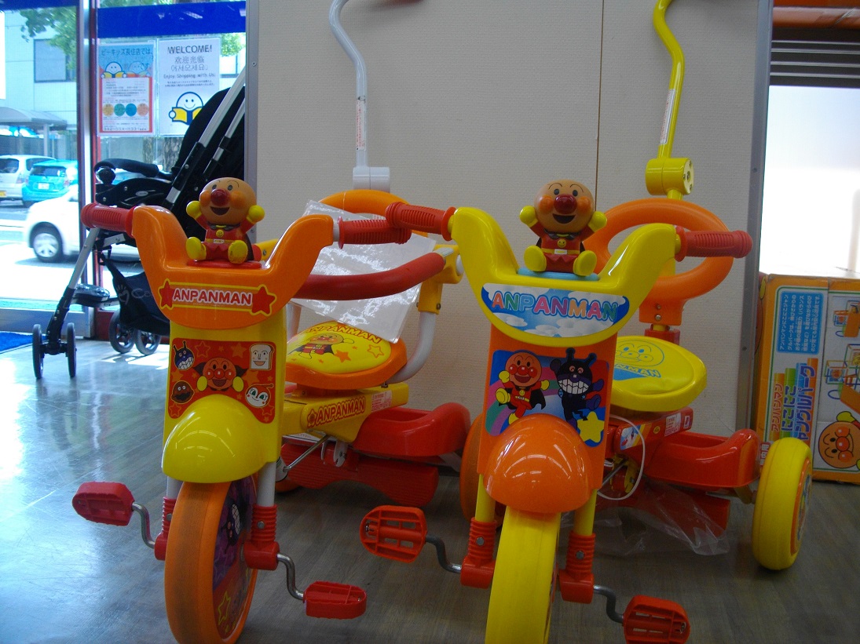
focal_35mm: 31
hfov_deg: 58.4
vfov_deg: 45.4
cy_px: 322
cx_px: 430
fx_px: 770
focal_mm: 5.7
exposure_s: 1/125
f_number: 2.9
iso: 141
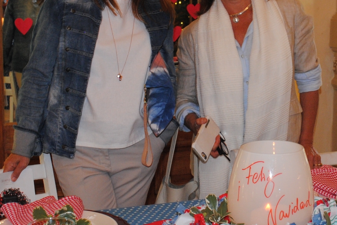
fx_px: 693
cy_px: 90
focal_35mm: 74
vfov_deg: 18.4
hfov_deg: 27.1
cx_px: 238
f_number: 5
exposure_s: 1/15
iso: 500
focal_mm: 20
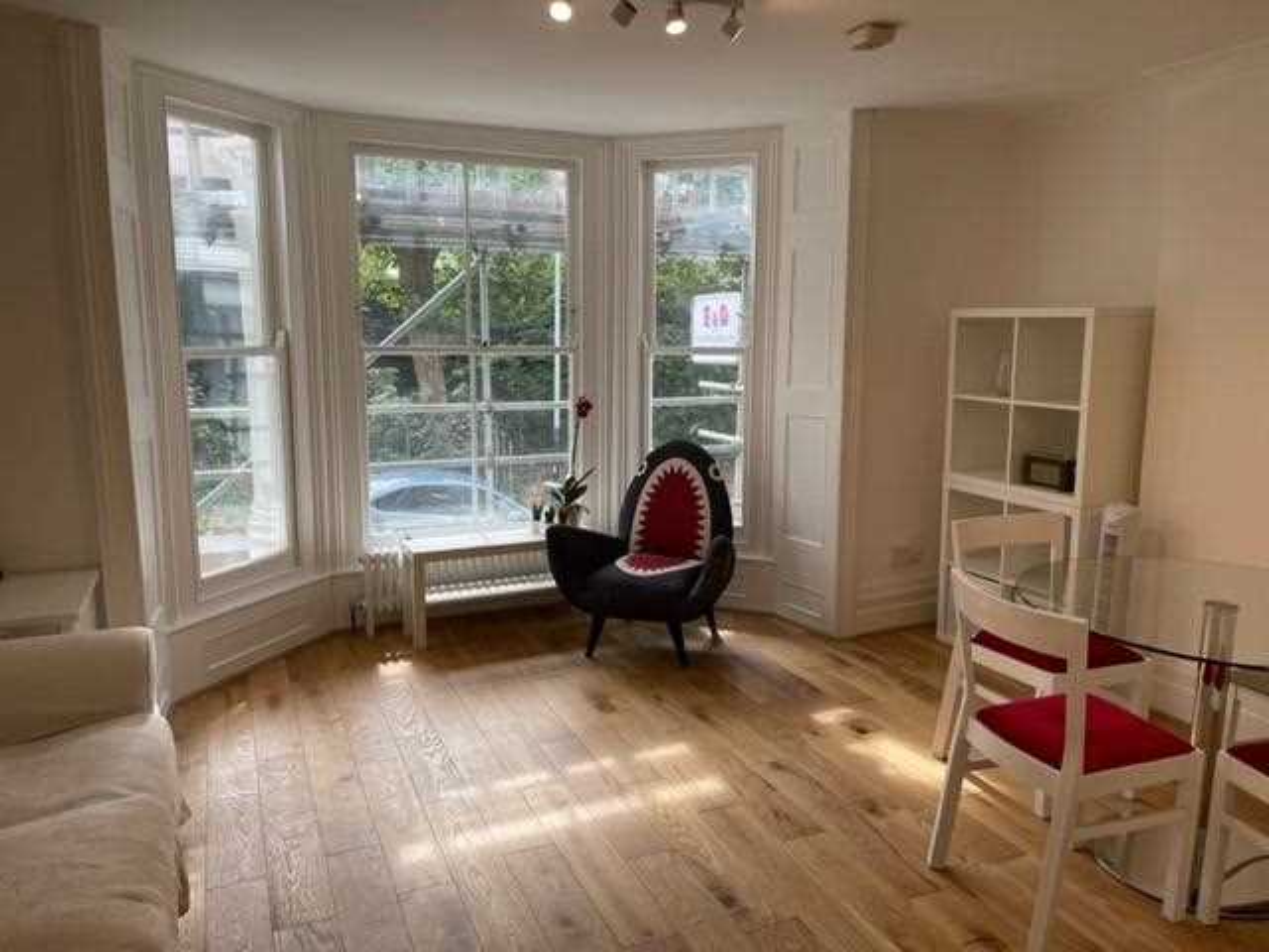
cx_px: 634
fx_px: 953
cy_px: 476
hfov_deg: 67.3
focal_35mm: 26
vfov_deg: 53.1
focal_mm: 5.1
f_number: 1.6
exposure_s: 1/234
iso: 32
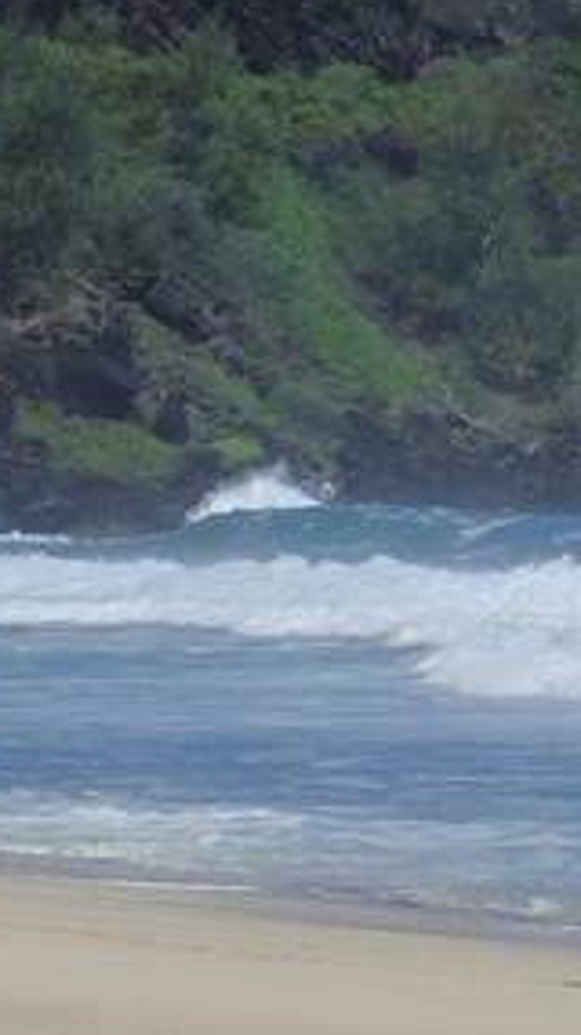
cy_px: 632
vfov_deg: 5.6
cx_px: 2742
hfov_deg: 3.0
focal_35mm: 388
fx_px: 10642
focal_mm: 66
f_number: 14
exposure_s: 1/320
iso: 200
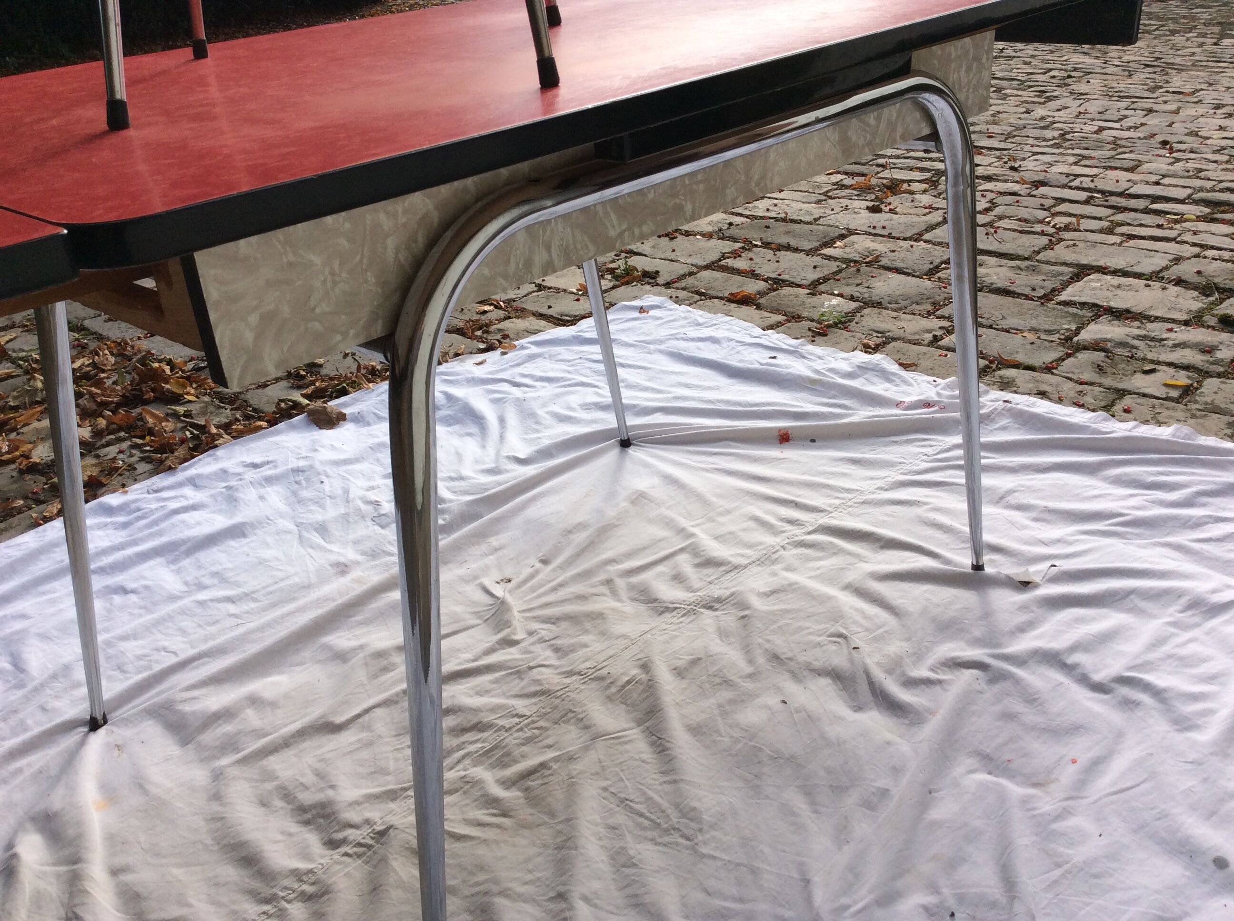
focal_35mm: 32
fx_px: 1139
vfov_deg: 44.1
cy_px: 460
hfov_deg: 56.9
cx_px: 617
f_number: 2.4
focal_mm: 3.3
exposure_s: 1/697
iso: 32
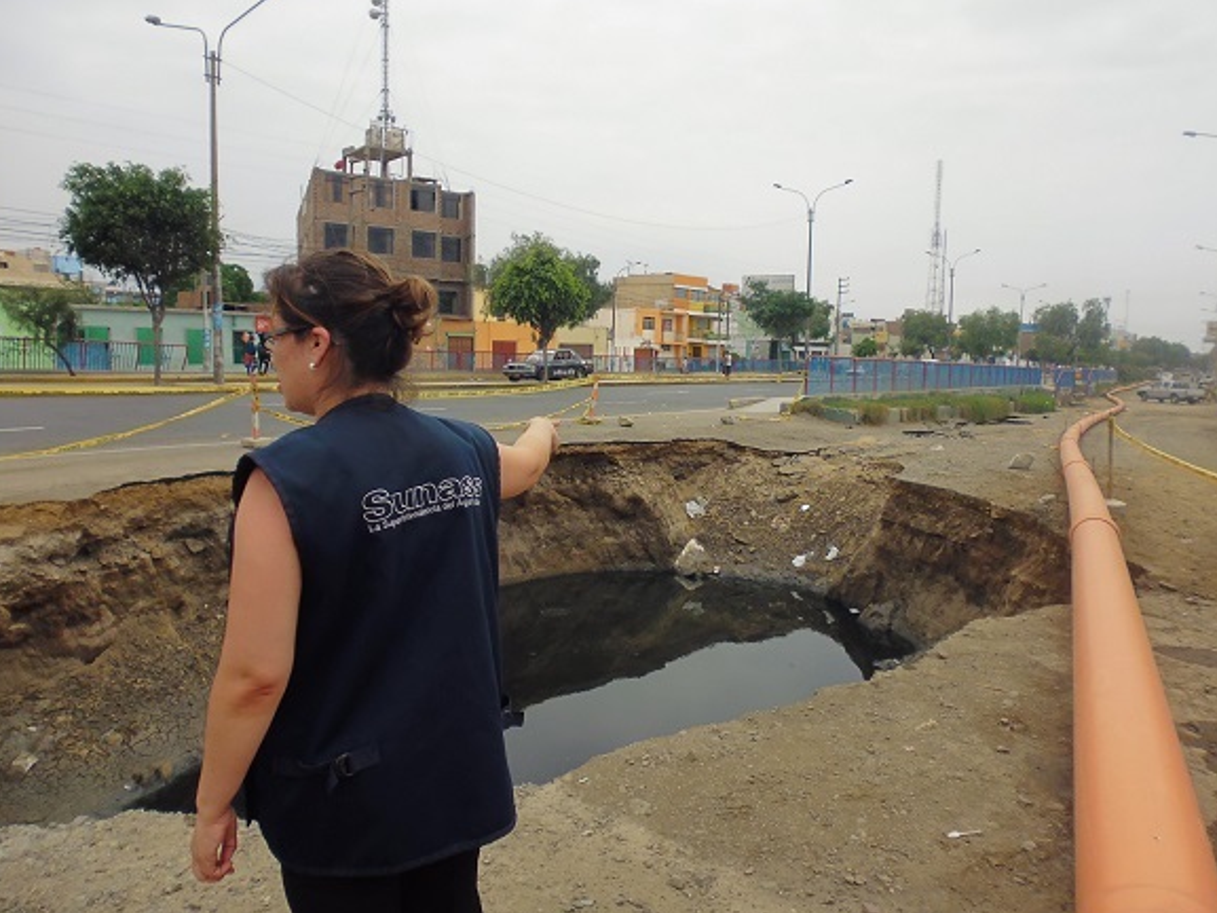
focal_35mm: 25
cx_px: 615
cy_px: 452
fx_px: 879
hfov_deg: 69.4
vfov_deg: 54.9
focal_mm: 4.3
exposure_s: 1/160
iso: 160
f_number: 9
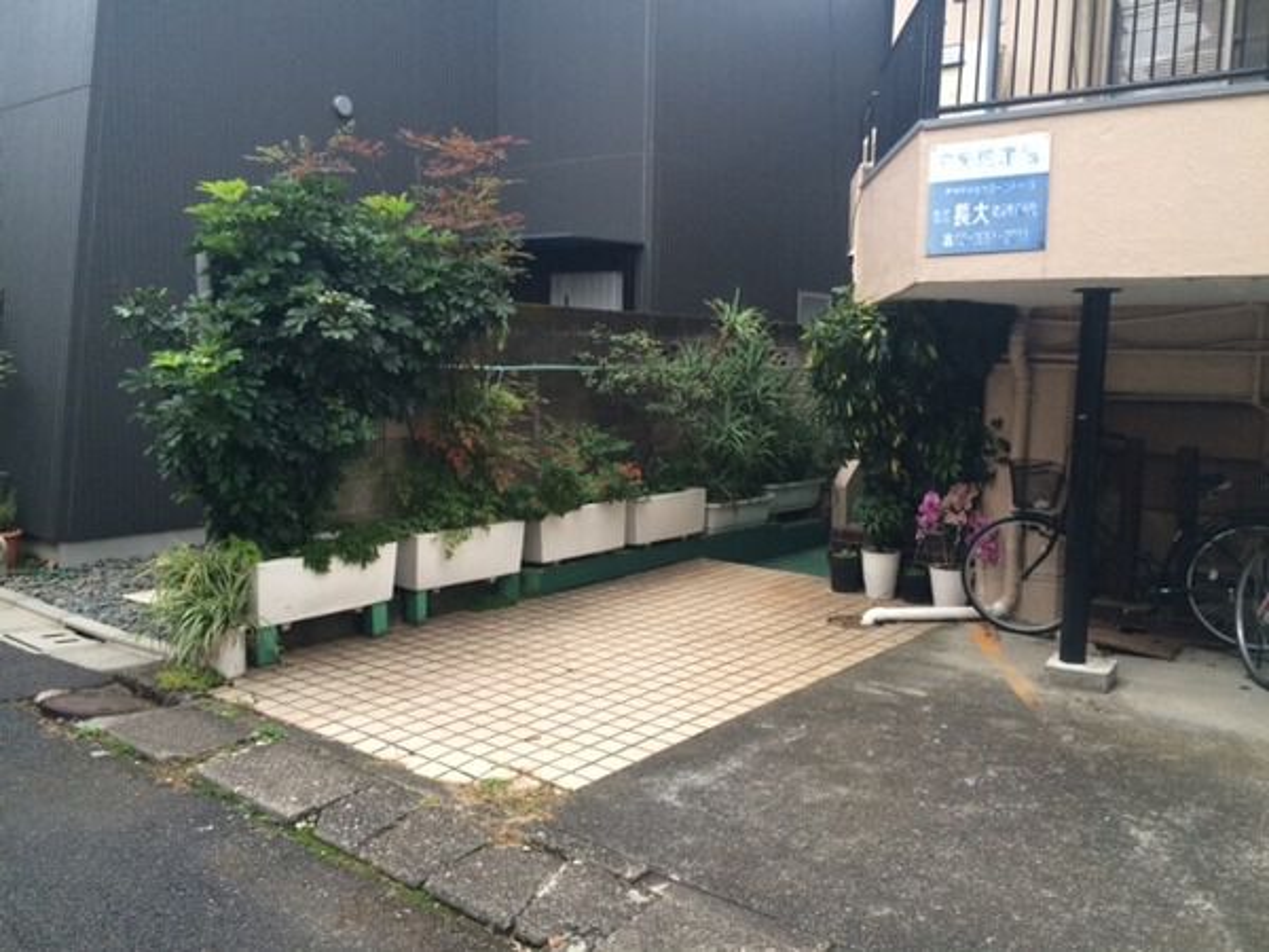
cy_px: 476
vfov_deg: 48.2
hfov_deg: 61.7
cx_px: 634
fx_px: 1063
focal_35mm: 29
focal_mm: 4.15
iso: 64
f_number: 2.2
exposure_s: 1/30
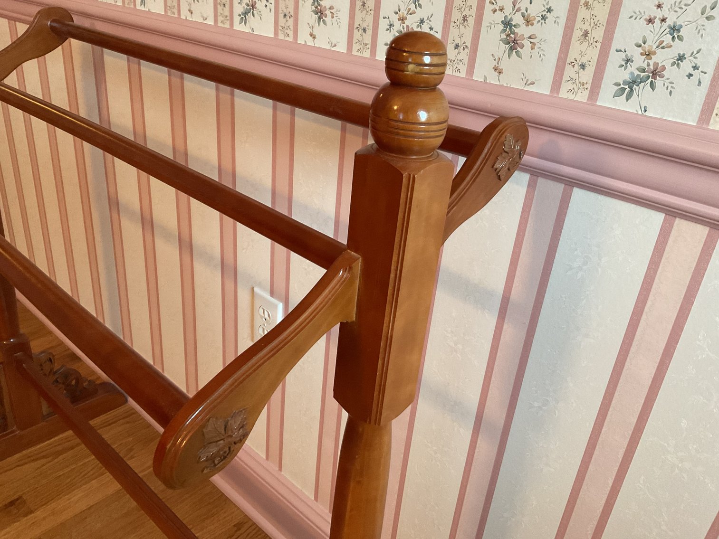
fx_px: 602
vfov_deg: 48.2
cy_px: 270
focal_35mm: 29
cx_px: 360
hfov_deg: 61.7
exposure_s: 1/60
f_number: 1.8
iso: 200
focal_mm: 3
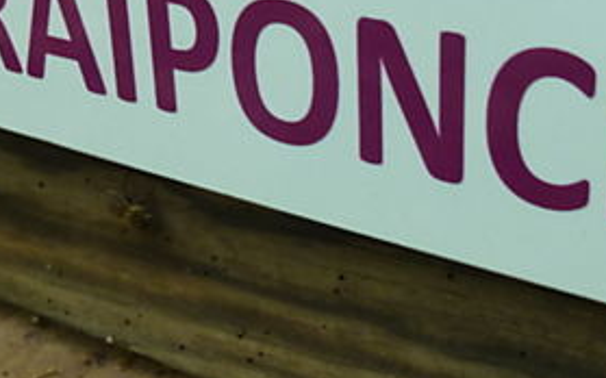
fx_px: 1254
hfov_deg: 27.1
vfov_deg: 17.1
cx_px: 256
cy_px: 169
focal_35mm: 76
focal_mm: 4.1
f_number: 3.3
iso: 160
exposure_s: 1/100
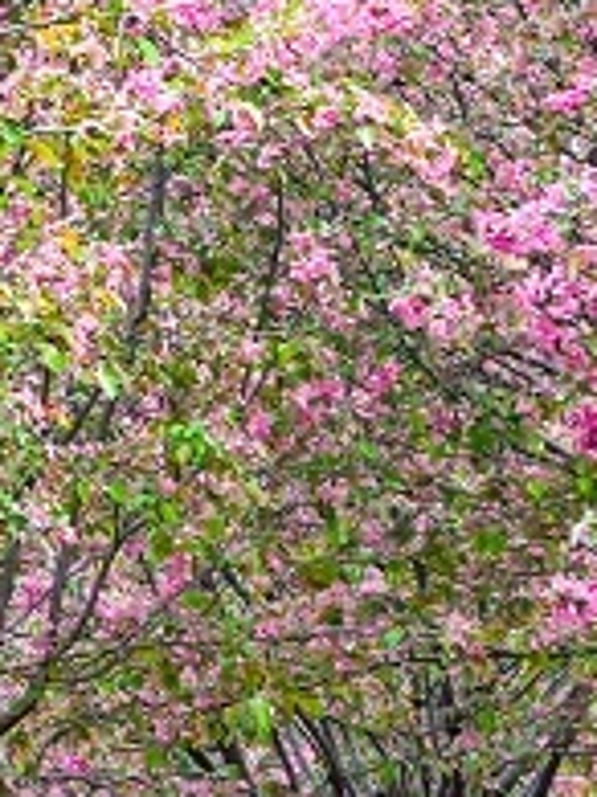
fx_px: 4420
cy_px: -323
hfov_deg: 6.2
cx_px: -1938
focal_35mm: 192
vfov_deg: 10.0
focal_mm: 26
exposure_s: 1/250
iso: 250
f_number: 5
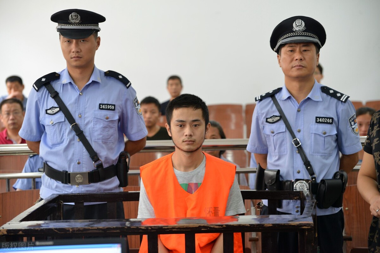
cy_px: 126
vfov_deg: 12.5
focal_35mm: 110
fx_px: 1161
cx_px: 190
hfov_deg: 18.6
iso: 1000
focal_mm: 110
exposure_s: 1/25
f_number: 5.6
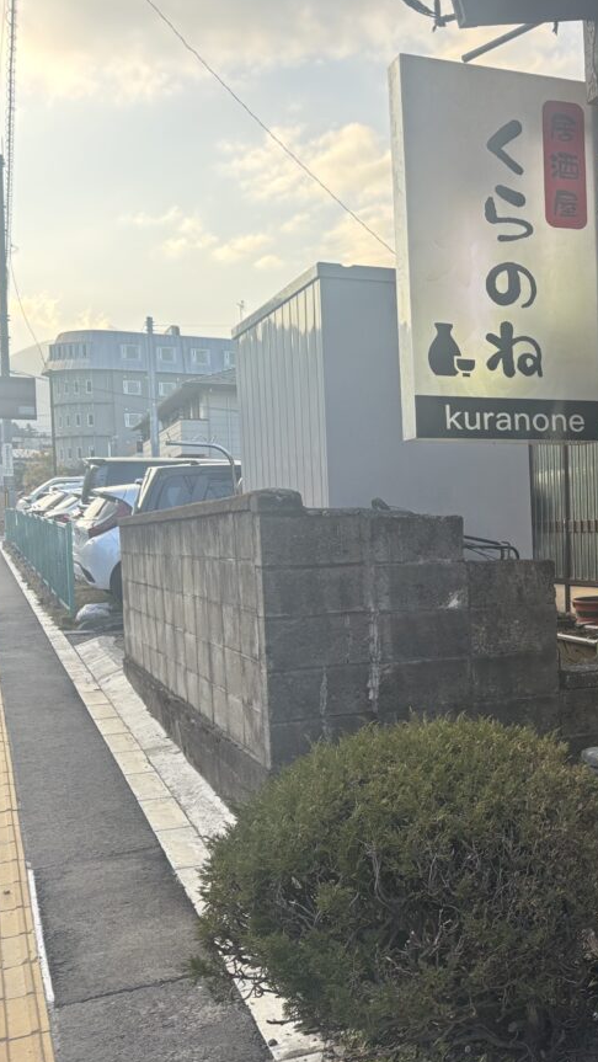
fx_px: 1183
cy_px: 565
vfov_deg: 48.3
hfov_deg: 25.0
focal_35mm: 42
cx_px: 753
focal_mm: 5.96
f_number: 1.6
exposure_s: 1/263
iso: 40
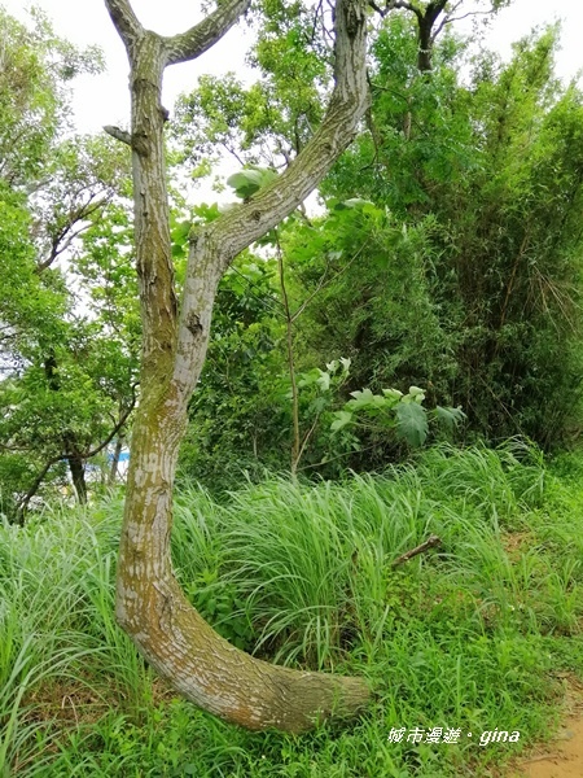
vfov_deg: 67.3
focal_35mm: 26
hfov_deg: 53.1
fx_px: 584
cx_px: 292
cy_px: 389
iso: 50
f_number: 2.2
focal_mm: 3.81
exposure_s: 1/133
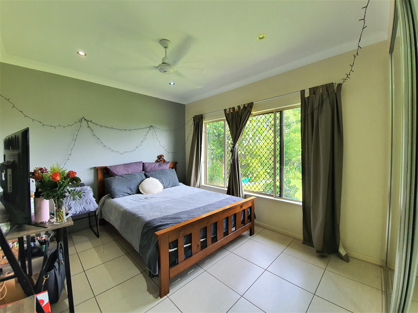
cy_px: 156
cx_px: 209
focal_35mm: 13
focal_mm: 1.8
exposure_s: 1/50
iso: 64
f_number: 2.2
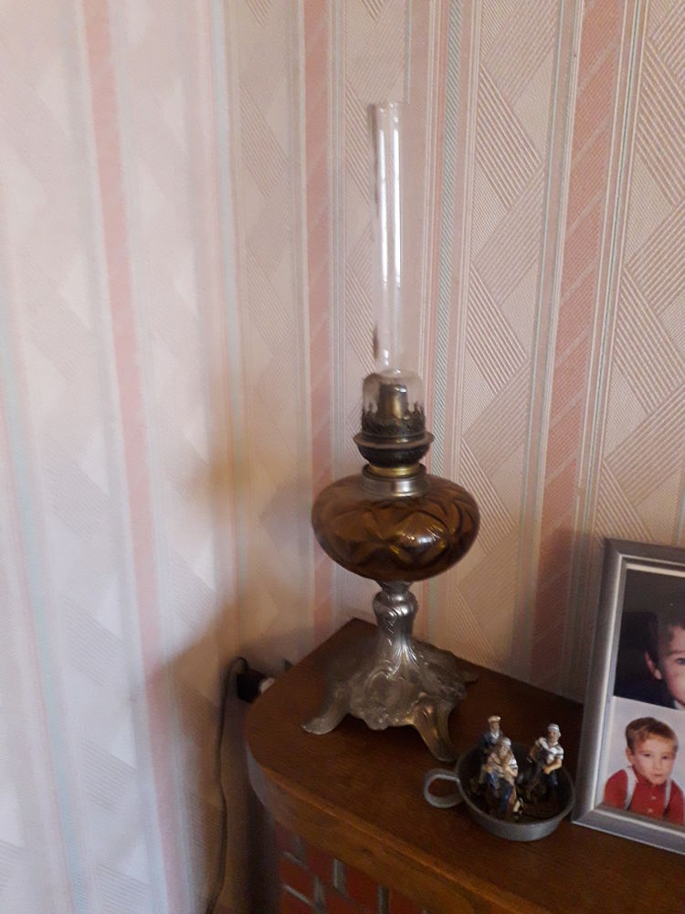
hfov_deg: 51.4
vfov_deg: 65.3
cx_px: 342
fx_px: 712
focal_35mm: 27
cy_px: 457
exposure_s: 1/25
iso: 400
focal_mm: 3.6
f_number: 1.9
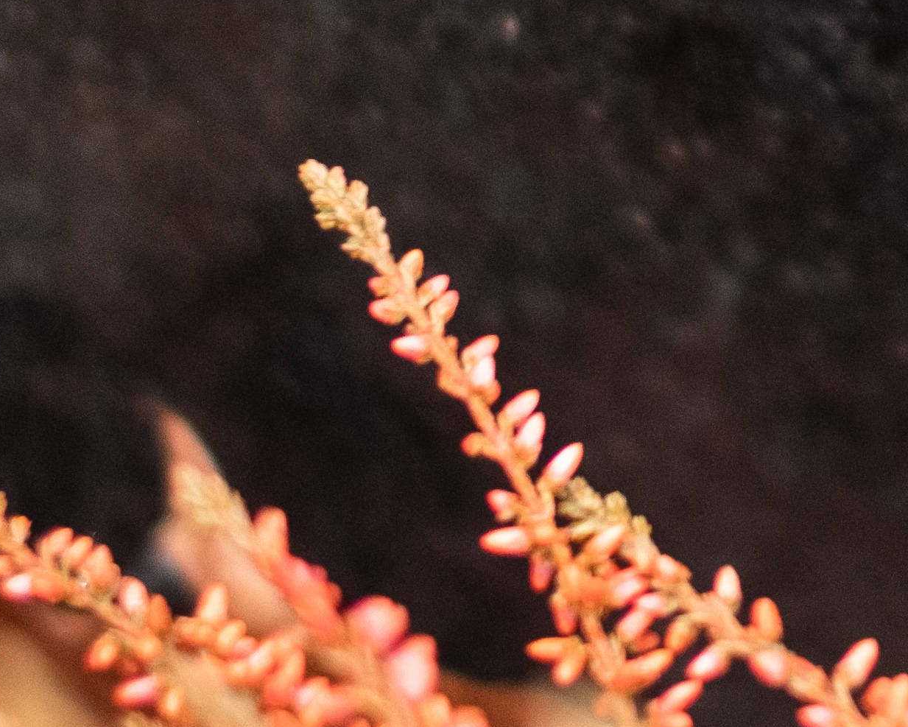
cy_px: -373
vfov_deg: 6.3
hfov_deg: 7.9
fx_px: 6505
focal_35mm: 242
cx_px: 1291
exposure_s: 1/500
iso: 400
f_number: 1.4
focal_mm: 35
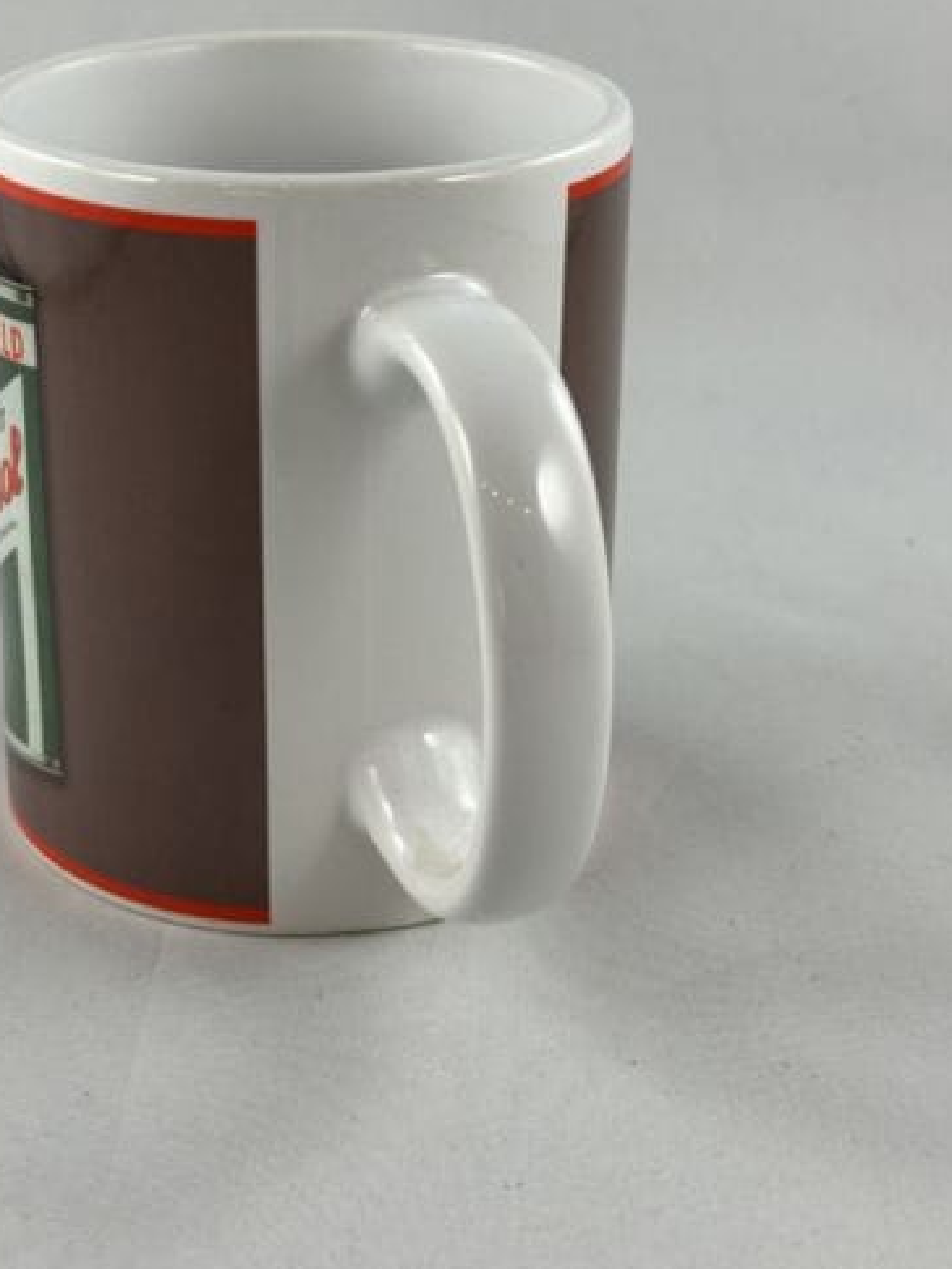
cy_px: 485
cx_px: 324
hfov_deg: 22.2
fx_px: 2419
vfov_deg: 29.3
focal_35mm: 66
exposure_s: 1/100
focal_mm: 6.86
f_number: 1.78
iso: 50
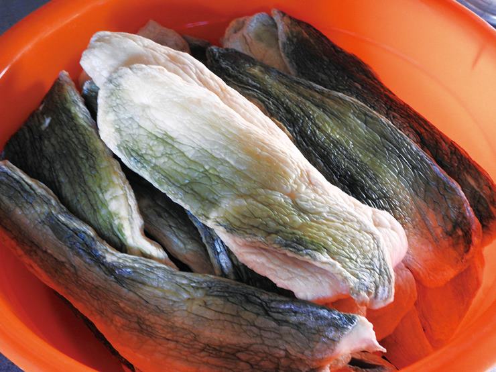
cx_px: 248
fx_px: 716
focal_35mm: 50
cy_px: 186
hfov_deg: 38.2
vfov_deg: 29.1
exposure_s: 1/30
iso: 220
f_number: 4
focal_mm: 9
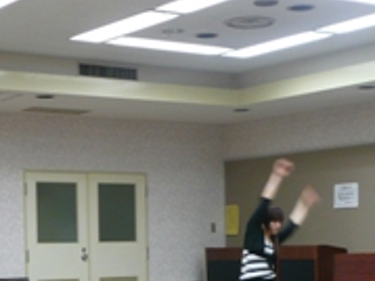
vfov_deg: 15.0
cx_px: 141
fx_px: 1039
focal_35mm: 96
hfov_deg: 20.4
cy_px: 306
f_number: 4
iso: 200
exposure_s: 1/20
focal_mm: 7
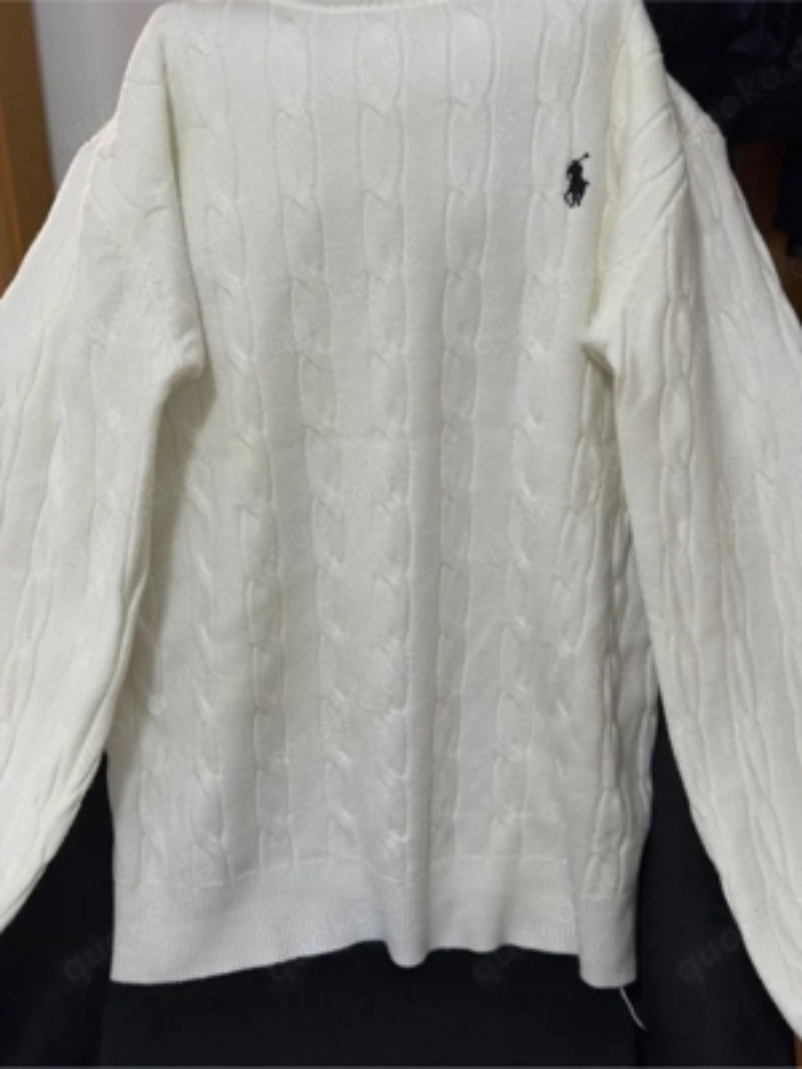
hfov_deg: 30.3
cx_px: 401
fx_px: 1483
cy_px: 534
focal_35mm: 48
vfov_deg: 39.7
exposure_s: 1/49
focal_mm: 6.76
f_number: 1.78
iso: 250
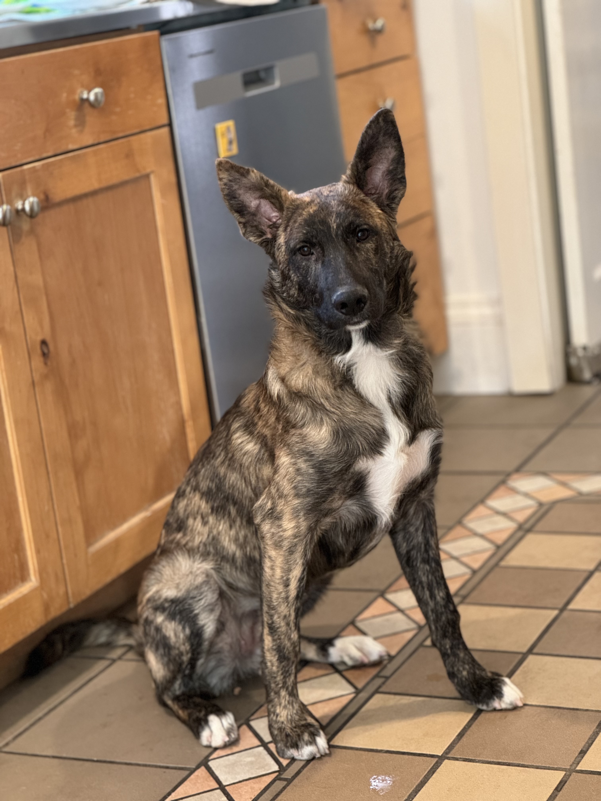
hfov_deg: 19.1
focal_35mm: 77
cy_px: 400
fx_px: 1782
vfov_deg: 25.3
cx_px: 300
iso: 400
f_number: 2.8
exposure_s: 1/24
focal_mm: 9
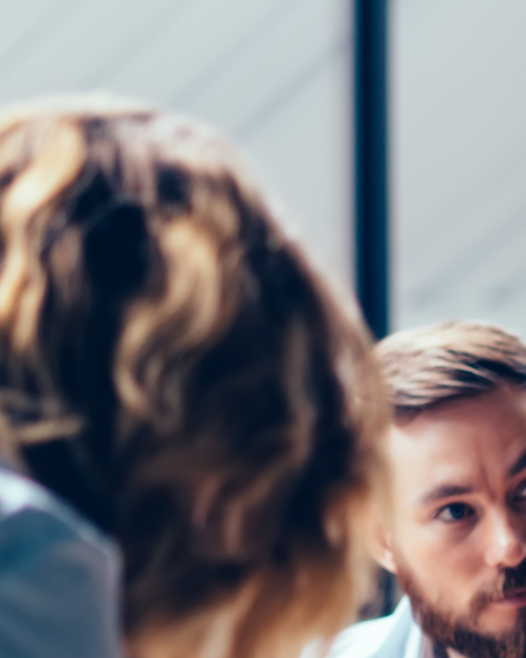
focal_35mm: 226
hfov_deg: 6.7
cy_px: 692
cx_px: 849
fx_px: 4399
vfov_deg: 8.5
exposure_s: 1/125
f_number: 1.8
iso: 160
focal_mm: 55
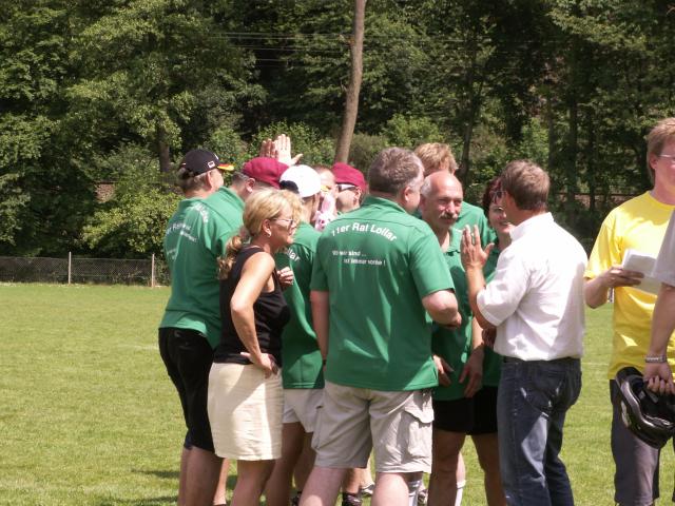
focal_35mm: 120
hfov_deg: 16.4
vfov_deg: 12.3
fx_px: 2340
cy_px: 253
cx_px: 338
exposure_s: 1/125
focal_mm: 19.65
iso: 50
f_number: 7.1
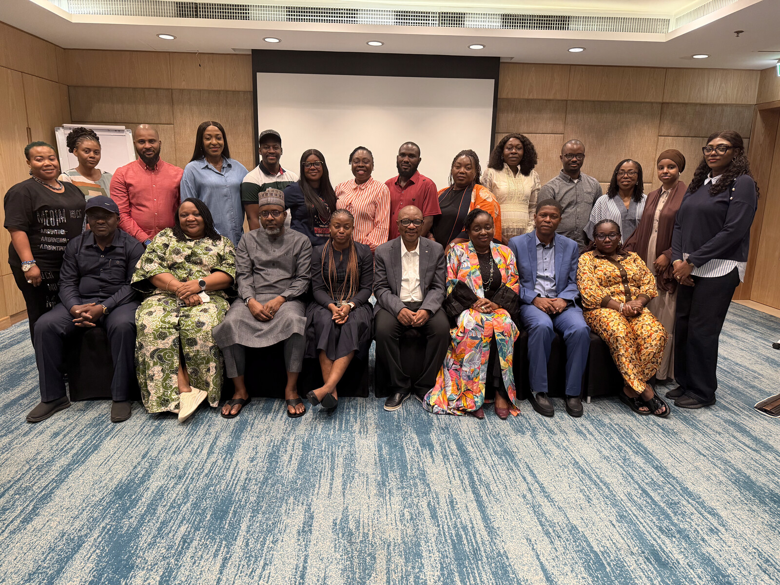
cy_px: 292
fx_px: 541
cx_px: 390
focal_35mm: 24
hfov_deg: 71.6
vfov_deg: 56.8
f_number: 1.78
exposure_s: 1/50
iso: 400
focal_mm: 6.76
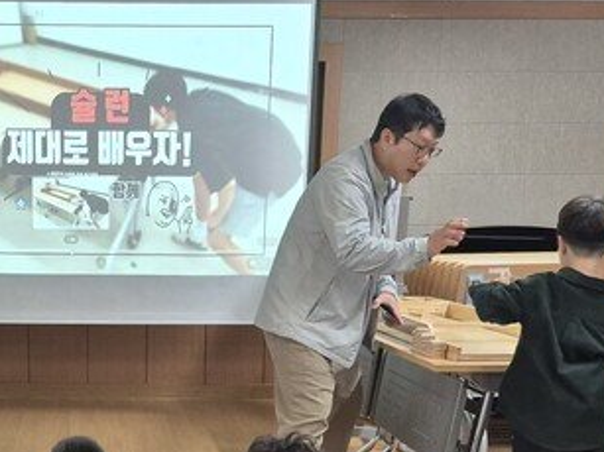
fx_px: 1256
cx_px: 124
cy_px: 544
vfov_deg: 19.2
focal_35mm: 72
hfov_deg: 26.6
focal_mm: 5.4
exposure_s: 1/120
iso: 250
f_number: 1.8
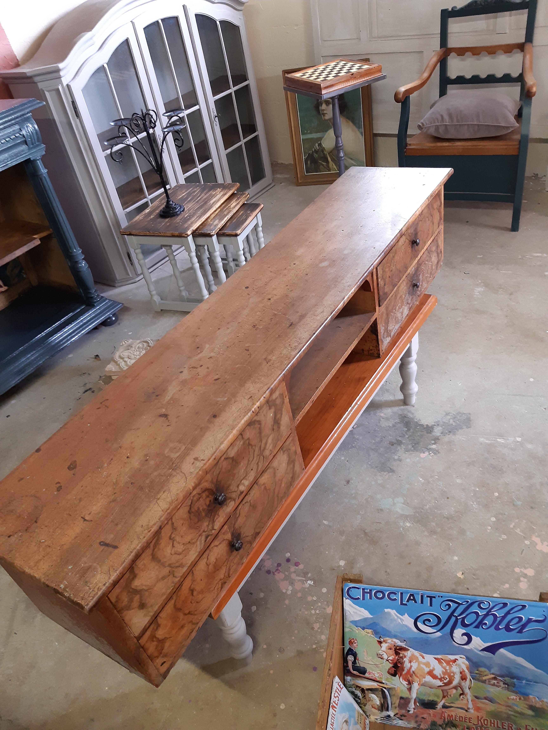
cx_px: 274
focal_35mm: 26
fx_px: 549
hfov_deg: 53.1
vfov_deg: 67.3
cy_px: 365
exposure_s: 1/25
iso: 200
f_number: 1.7
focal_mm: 3.92
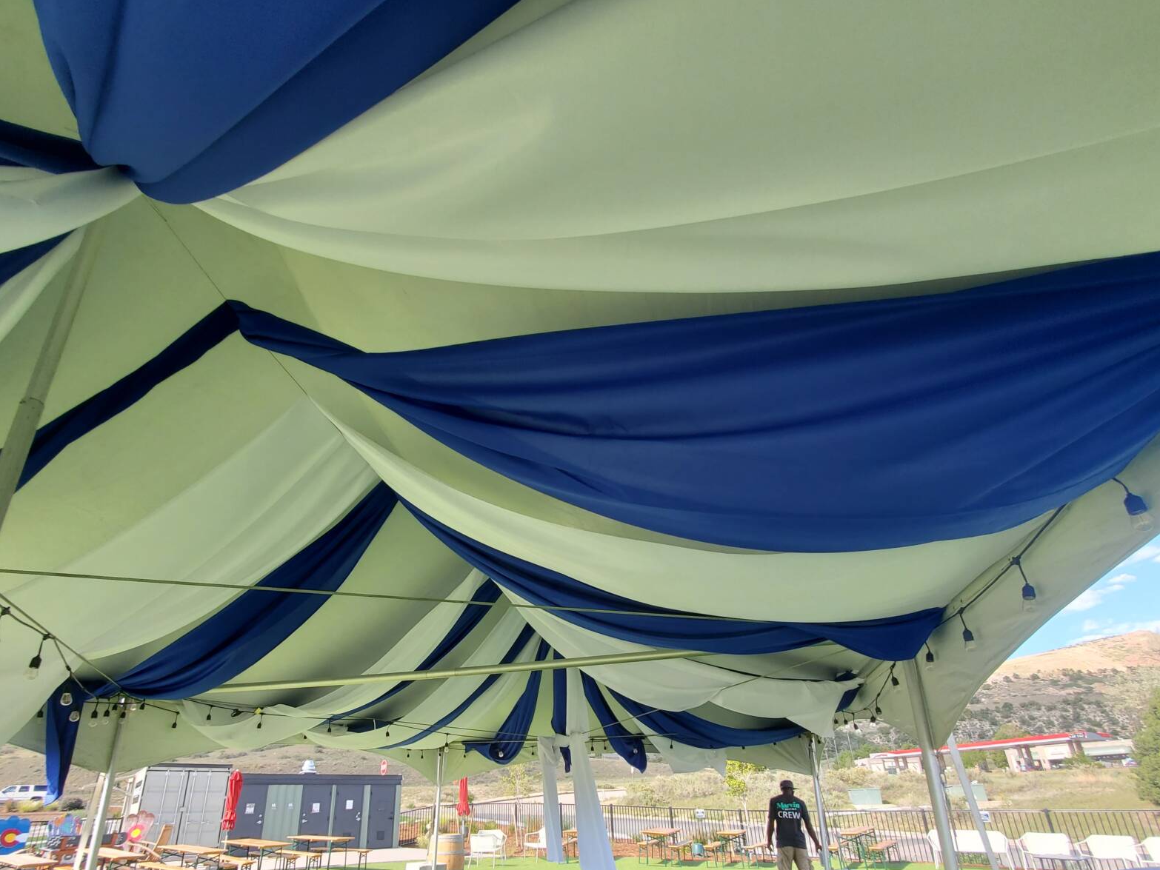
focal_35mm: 17
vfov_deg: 72.9
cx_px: 544
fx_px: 570
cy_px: 566
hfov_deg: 90.9
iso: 50
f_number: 2.2
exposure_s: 1/155
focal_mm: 1.8
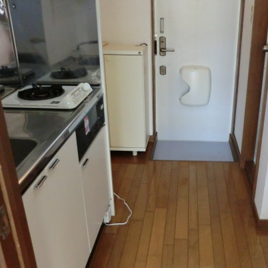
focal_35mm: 38
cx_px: 189
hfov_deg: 43.0
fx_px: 333
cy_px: 136
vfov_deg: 43.9
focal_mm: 4.9
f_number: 3.2
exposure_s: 1/60
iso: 500
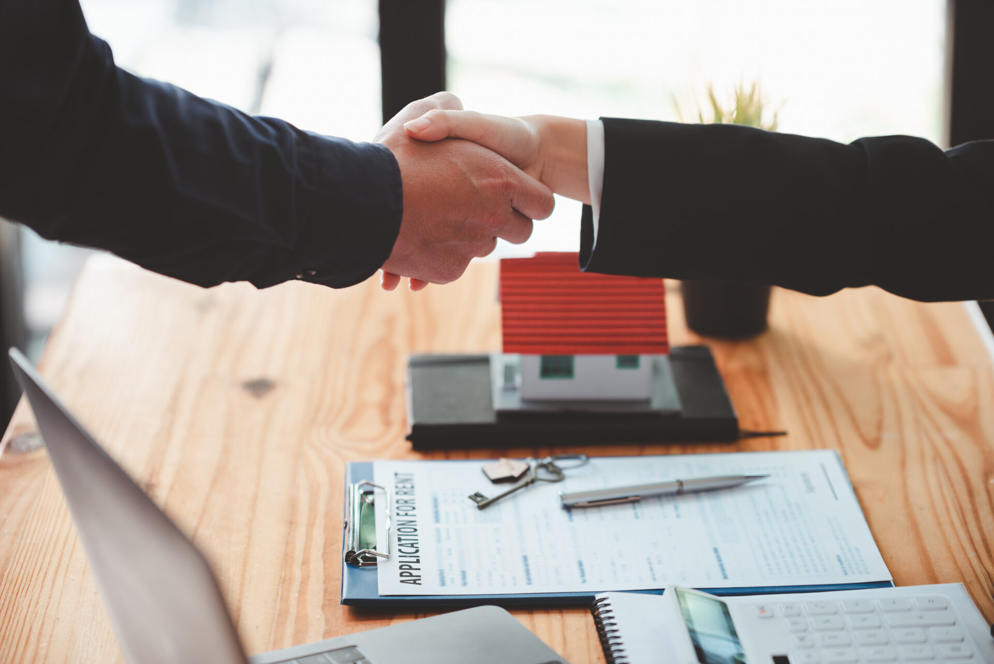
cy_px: 332
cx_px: 497
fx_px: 2817
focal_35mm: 102
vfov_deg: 13.4
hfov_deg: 20.0
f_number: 2.8
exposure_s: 1/200
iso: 320
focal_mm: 102
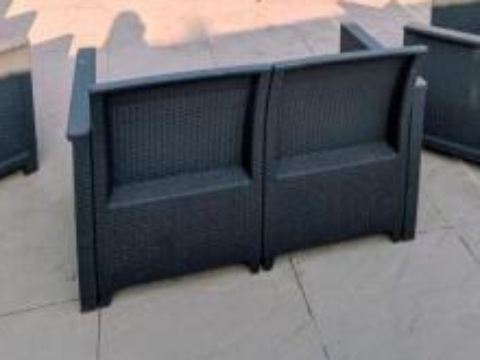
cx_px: 260
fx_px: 513
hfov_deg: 50.1
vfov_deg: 31.0
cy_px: -97
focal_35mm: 37
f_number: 2.2
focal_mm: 1.83
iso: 48
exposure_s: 1/1218
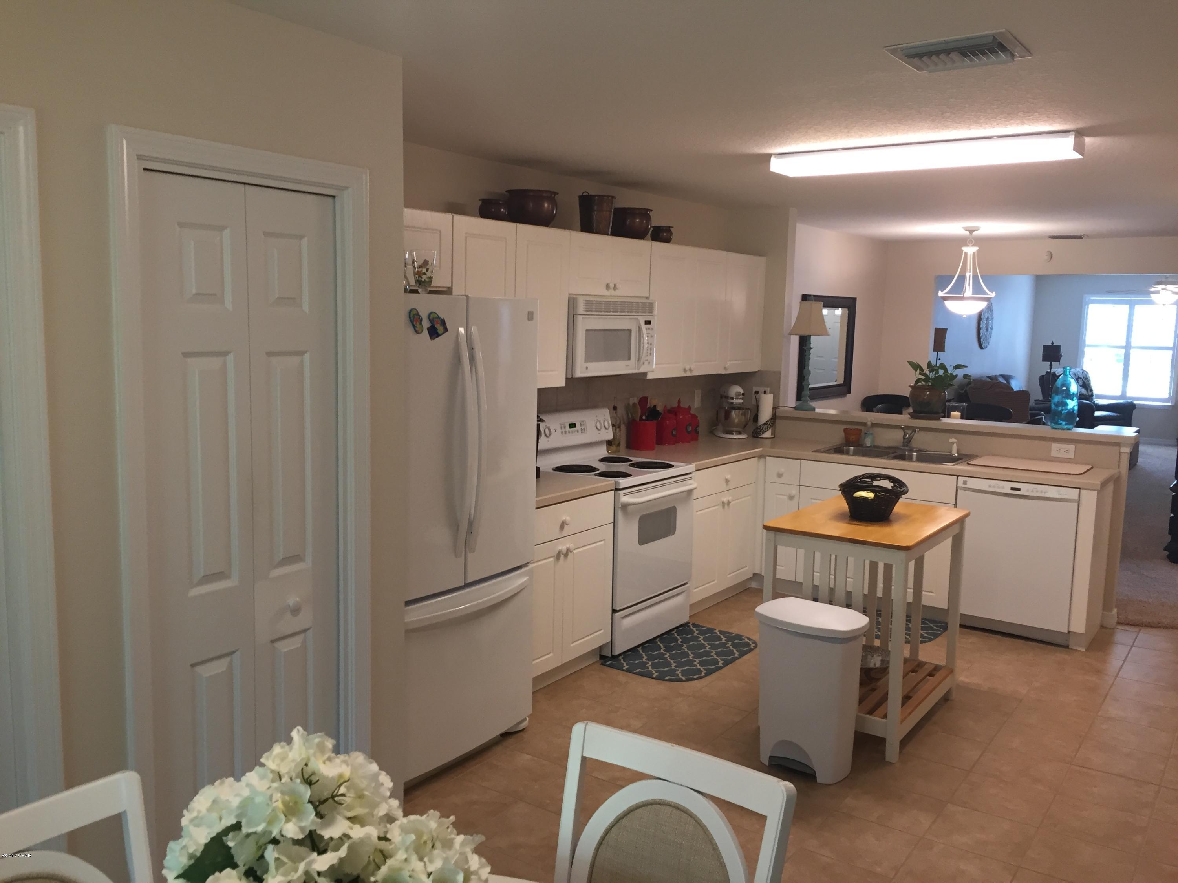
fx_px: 987
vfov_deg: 48.2
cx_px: 589
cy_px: 442
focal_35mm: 29
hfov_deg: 61.7
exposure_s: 1/30
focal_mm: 4.15
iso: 80
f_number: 2.2
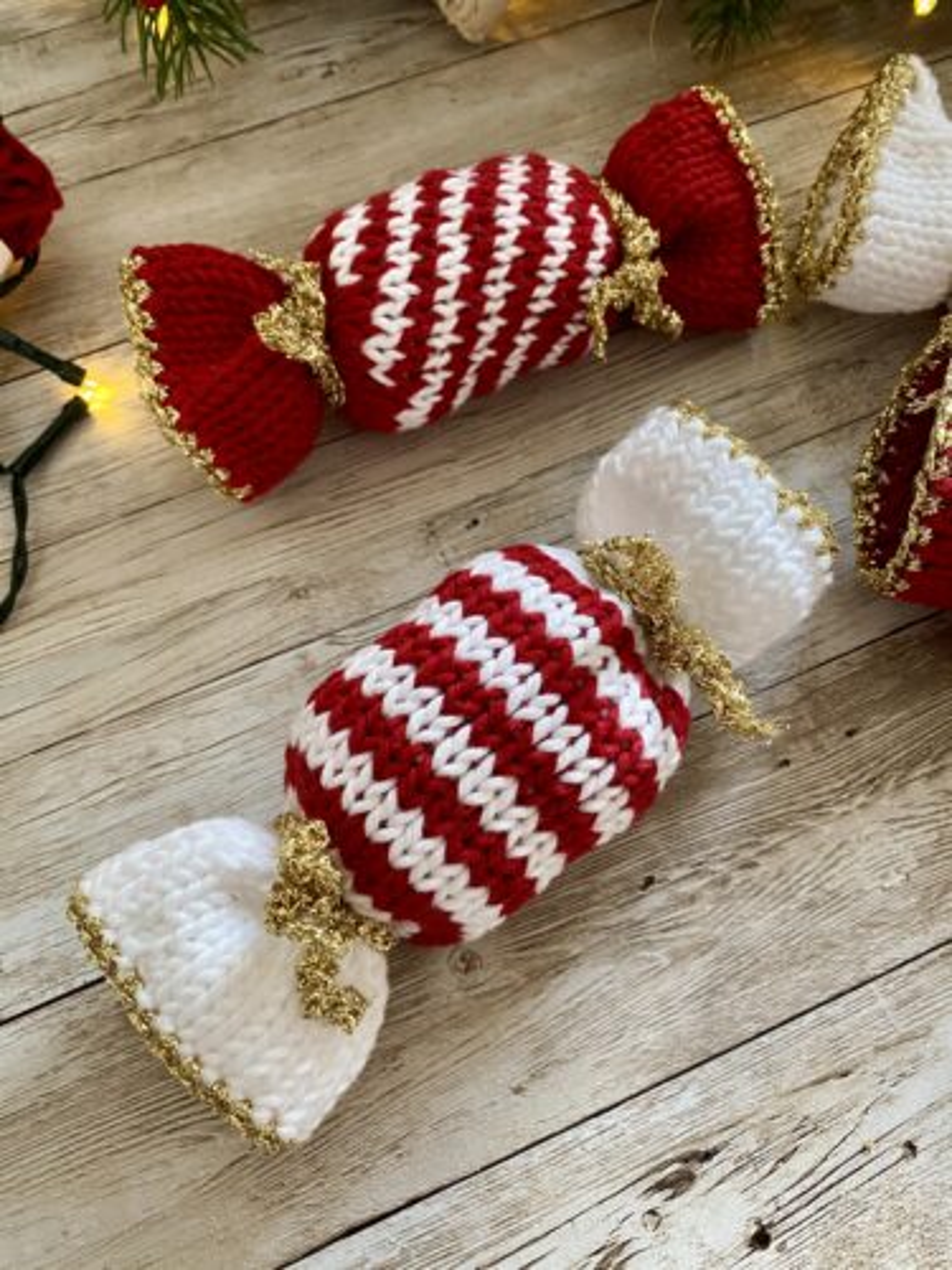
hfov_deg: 53.1
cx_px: 476
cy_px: 635
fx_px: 953
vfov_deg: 67.3
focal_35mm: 26
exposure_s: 1/60
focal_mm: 4.25
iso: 125
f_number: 1.8
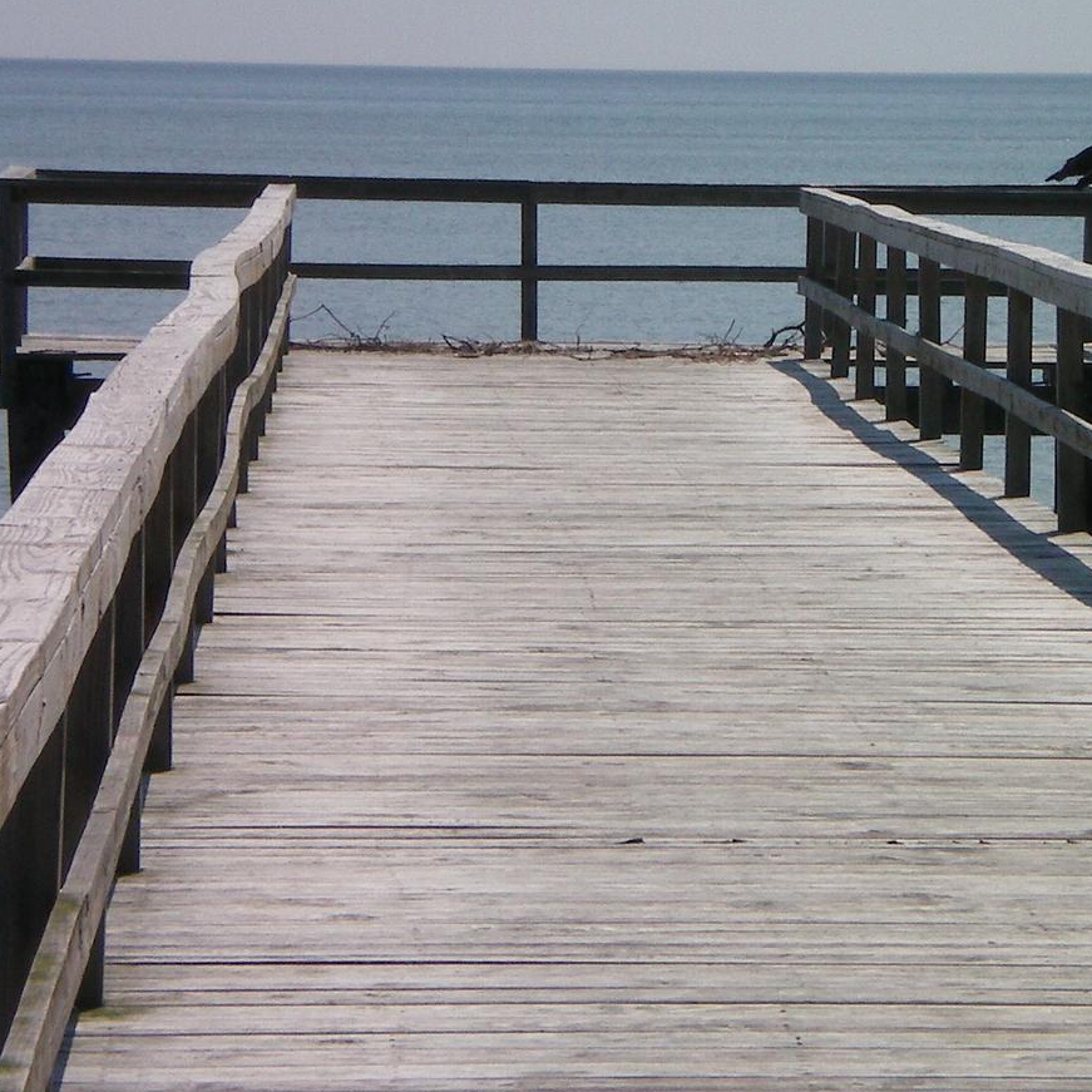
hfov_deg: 7.4
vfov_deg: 7.4
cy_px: 486
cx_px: 866
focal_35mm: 237
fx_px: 8459
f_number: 8.5
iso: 64
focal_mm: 18.9
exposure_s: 1/400
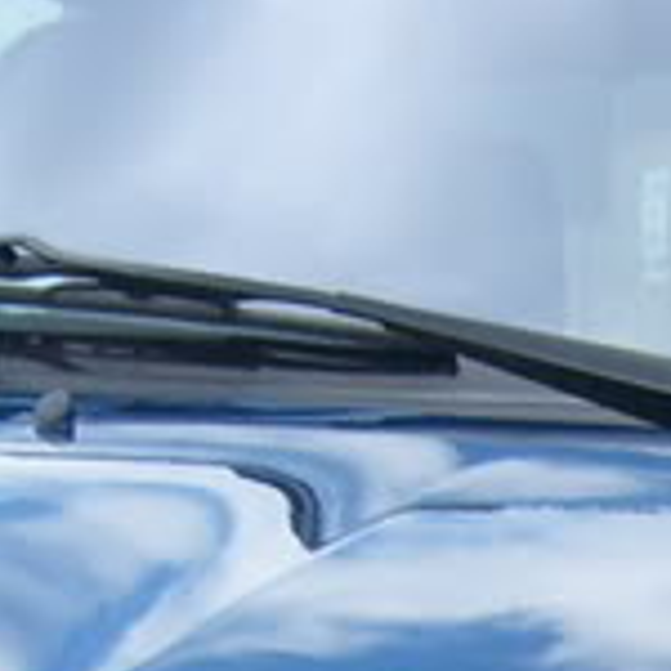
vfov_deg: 7.9
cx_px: 1351
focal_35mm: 211
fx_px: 4627
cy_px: 1382
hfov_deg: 7.9
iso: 80
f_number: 7.1
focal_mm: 5.8
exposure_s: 1/125
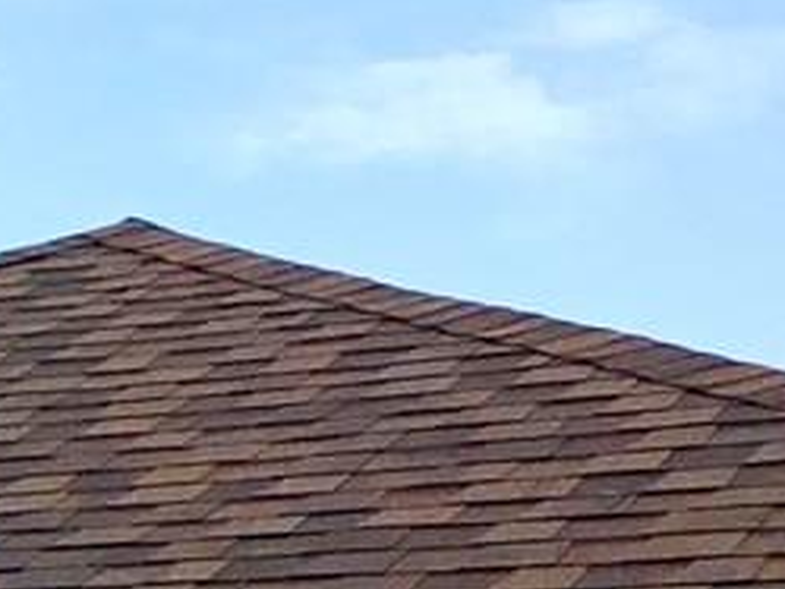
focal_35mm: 199
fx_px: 4515
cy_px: 1021
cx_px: -599
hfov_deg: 9.5
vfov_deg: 7.3
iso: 25
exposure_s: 1/2146
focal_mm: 3.3
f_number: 2.4
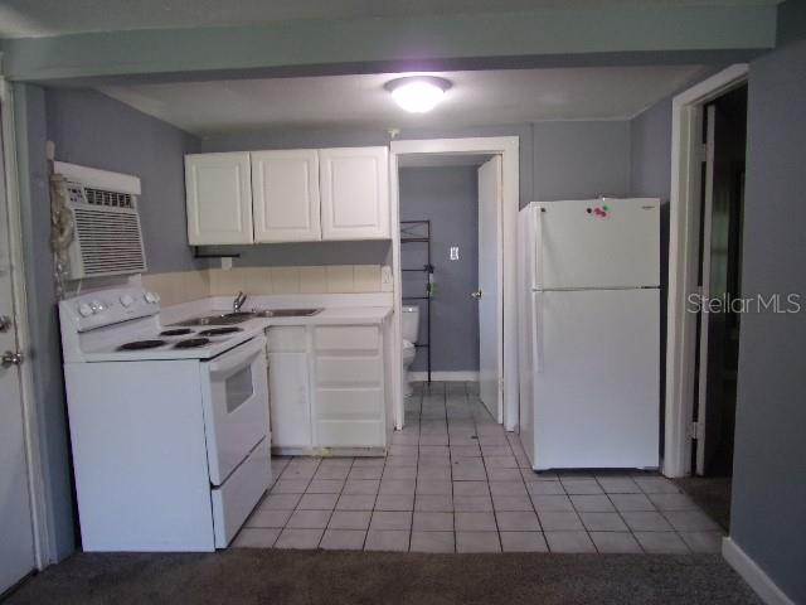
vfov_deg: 56.8
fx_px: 559
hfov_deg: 71.6
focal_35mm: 24
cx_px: 403
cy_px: 302
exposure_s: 1/34
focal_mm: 4.3
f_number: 3.3
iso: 186
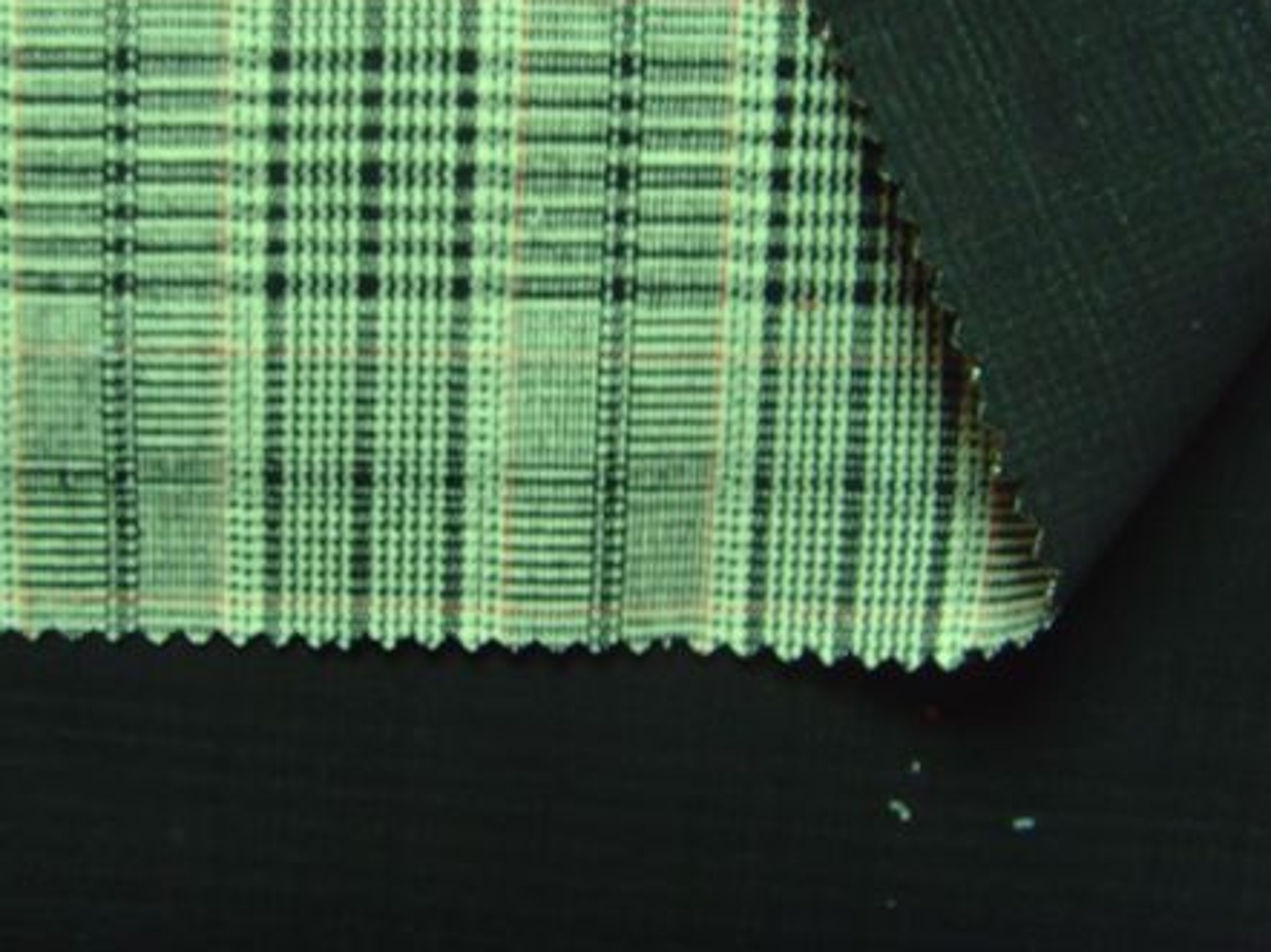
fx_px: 1945
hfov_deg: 36.1
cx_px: 518
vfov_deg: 27.3
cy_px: 313
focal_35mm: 53
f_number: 3.5
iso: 200
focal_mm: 6.6
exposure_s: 1/8
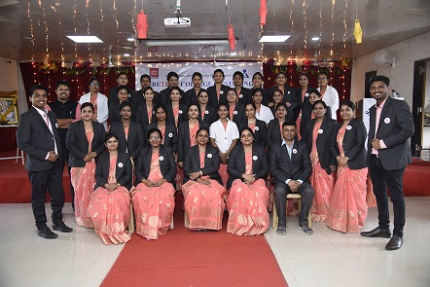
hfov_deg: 61.9
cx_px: 215
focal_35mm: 30
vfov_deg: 43.6
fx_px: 358
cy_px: 144
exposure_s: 1/160
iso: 1600
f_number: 4
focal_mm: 30
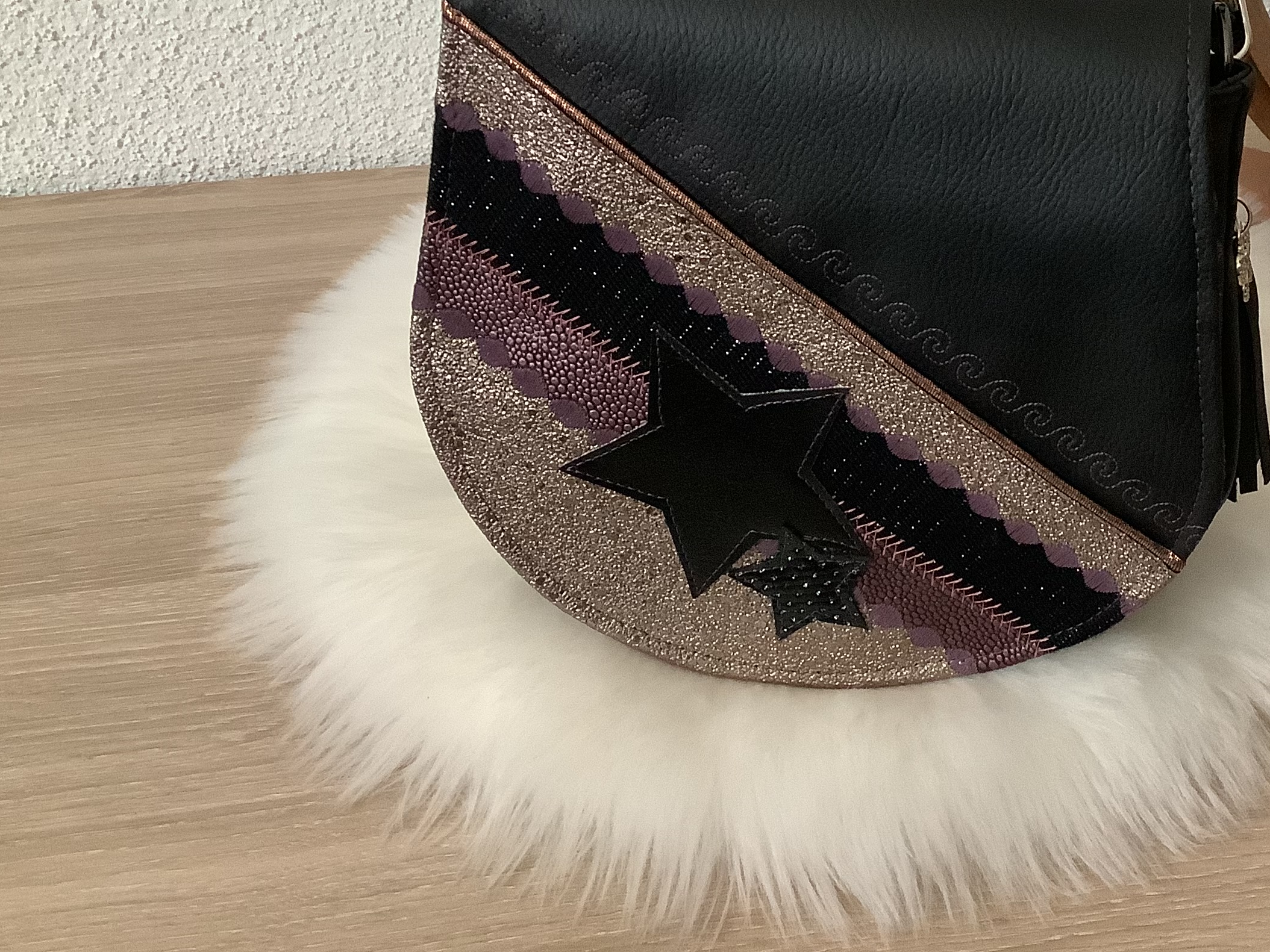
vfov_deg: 30.1
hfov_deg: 38.5
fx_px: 1761
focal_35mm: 48
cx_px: 968
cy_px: 322
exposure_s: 1/25
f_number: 2.4
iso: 400
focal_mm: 3.3
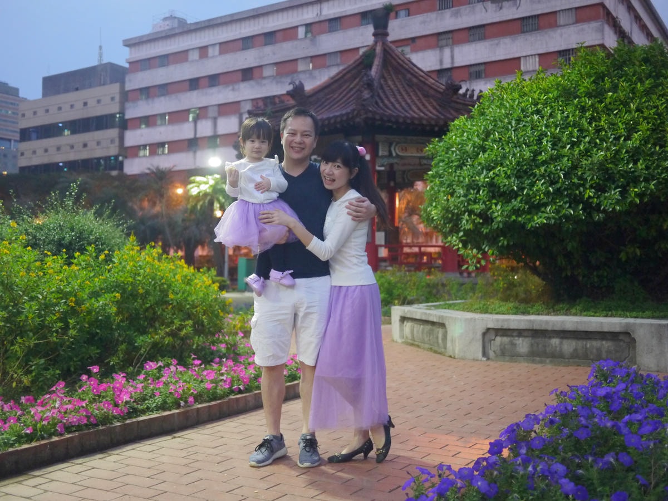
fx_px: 772
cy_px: 250
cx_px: 334
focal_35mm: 40
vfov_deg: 36.0
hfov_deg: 46.8
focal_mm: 20
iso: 800
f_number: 1.7
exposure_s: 1/25
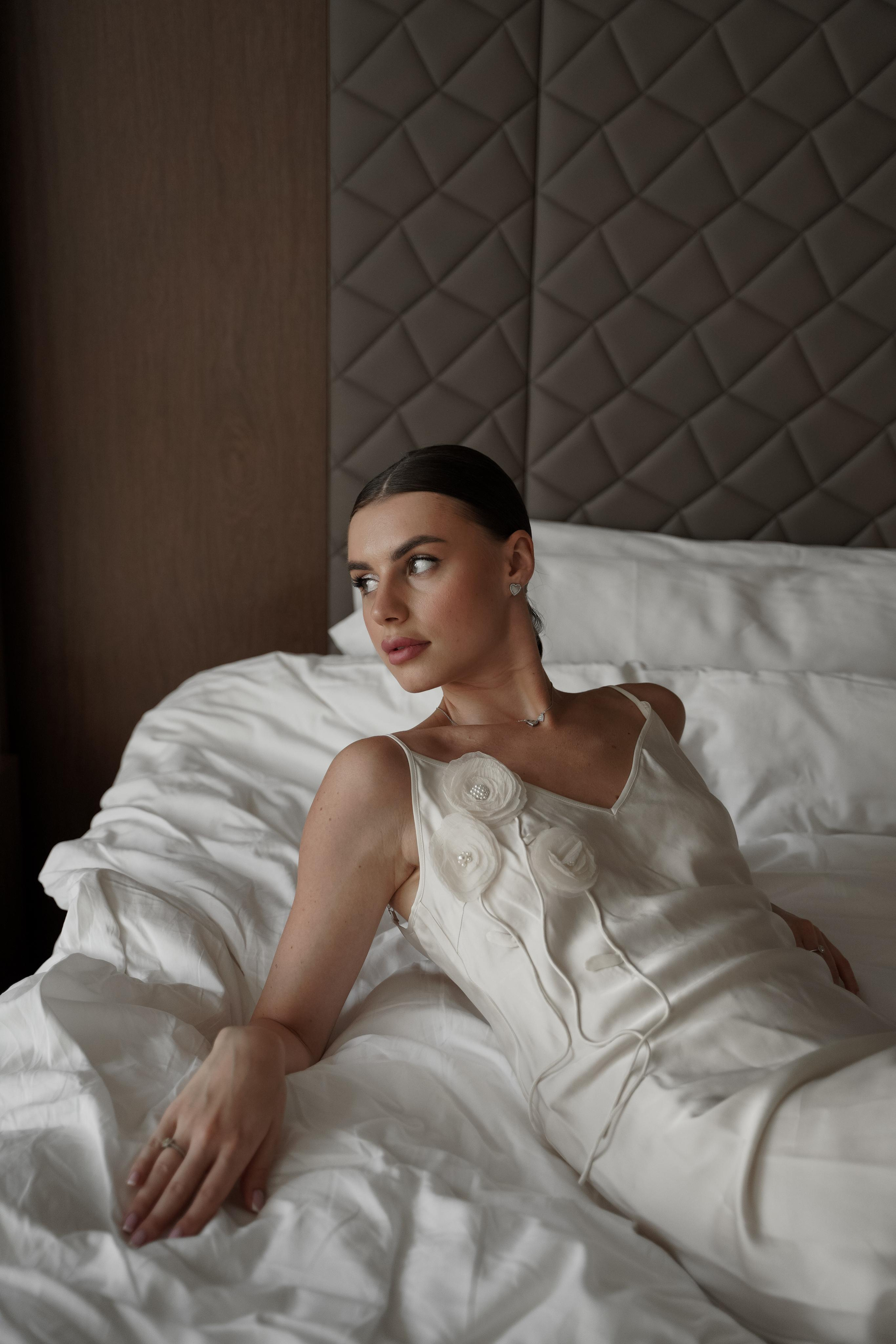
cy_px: 672
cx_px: 448
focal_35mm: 46
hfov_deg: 29.2
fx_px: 1717
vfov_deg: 42.7
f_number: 2.8
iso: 640
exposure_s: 1/500
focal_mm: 46
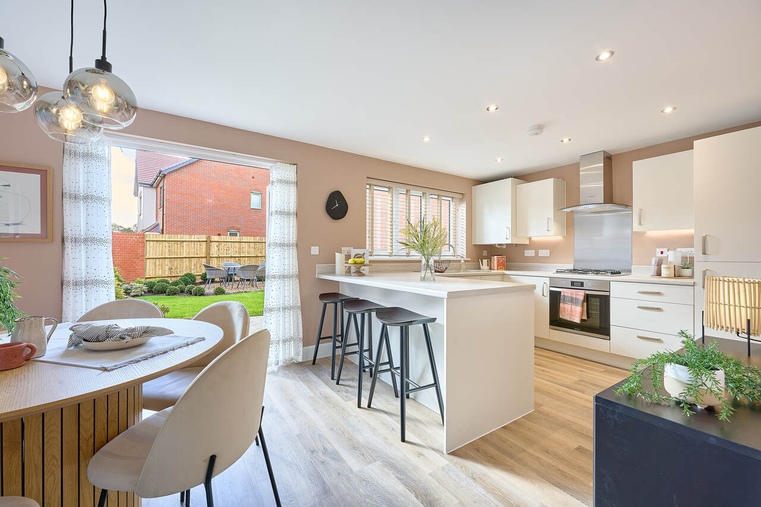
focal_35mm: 14
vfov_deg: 81.2
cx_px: 380
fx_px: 296
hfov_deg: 104.3
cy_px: 254
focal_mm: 14
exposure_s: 1/13
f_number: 10
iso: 100
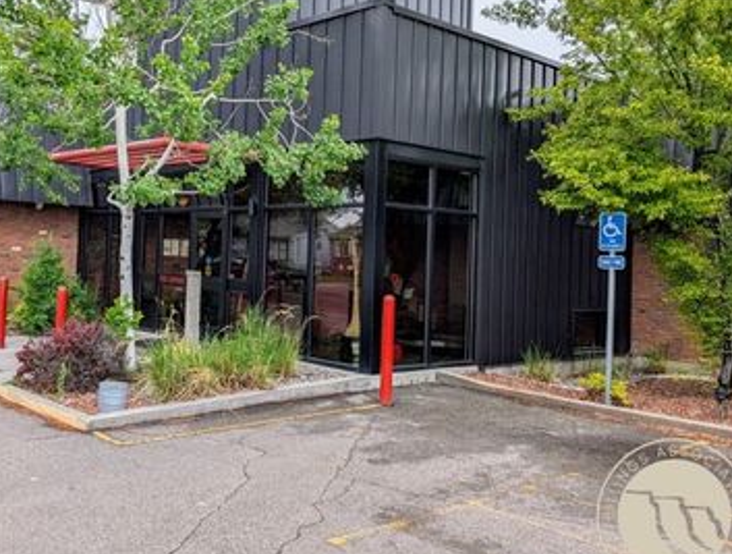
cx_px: 234
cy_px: 201
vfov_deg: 41.6
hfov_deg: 52.6
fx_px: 721
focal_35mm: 34
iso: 22
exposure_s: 1/667
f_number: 1.68
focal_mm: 6.9
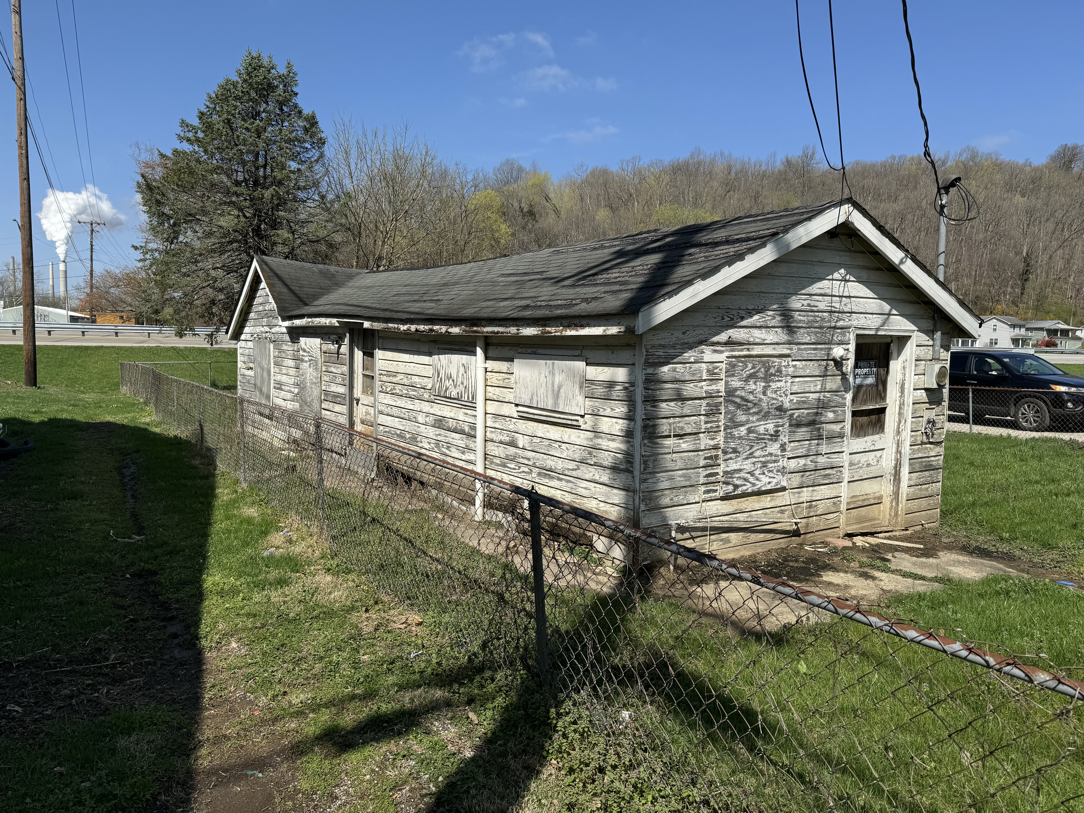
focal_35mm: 24
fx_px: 752
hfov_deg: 71.6
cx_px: 542
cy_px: 406
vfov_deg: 56.8
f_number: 1.78
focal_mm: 6.76
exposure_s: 1/5814
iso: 80
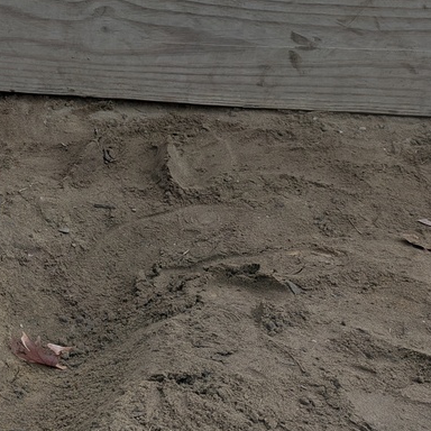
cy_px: 97
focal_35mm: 59
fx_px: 831
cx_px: -75
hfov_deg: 26.2
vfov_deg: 28.6
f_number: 1.89
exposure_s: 1/134
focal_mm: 5.43
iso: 32
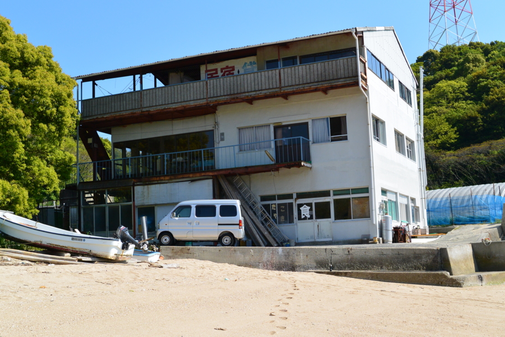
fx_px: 687
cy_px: 168
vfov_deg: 27.5
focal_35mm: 49
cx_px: 252
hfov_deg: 40.3
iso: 160
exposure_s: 1/1000
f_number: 5
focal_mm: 18.5
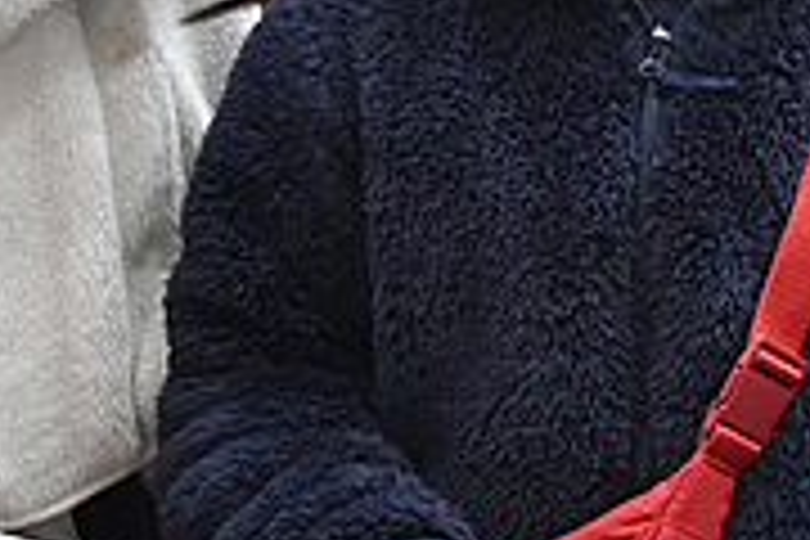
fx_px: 5062
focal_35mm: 225
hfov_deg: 9.1
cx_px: 608
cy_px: 261
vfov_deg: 6.1
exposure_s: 1/125
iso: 3600
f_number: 5
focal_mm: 45
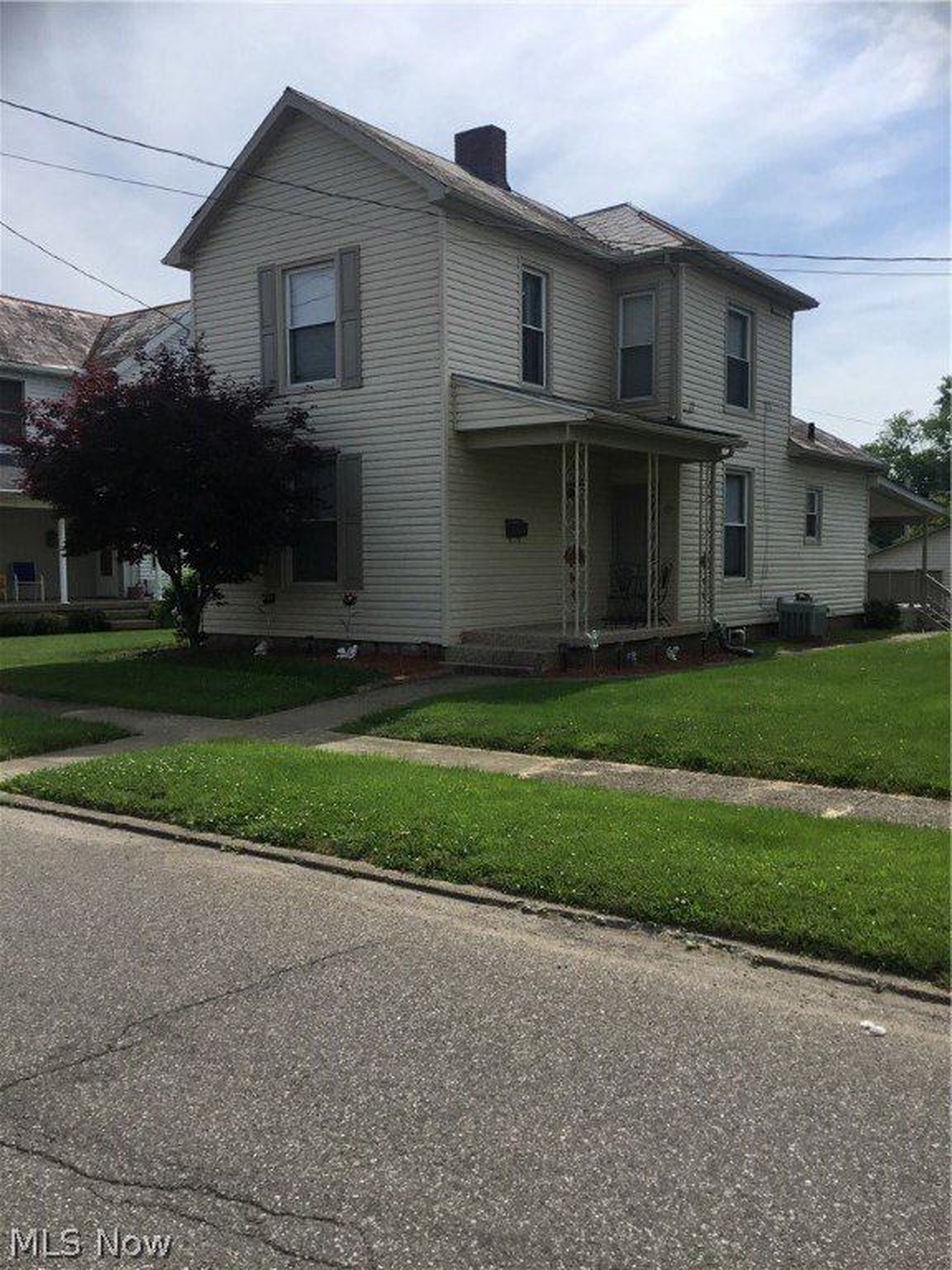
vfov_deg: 58.4
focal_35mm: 31
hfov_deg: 45.4
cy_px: 635
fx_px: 1137
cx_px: 476
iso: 25
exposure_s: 1/1538
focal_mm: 3.3
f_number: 2.4
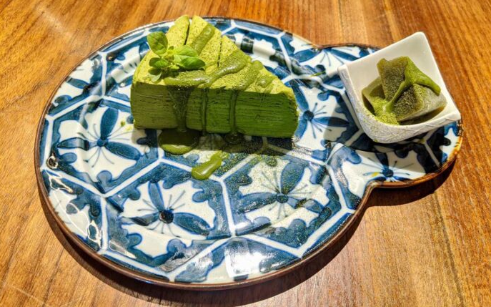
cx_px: 246
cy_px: 140
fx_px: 388
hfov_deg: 64.7
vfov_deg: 43.1
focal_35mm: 29
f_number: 1.8
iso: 75
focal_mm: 4.44
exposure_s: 1/33.1
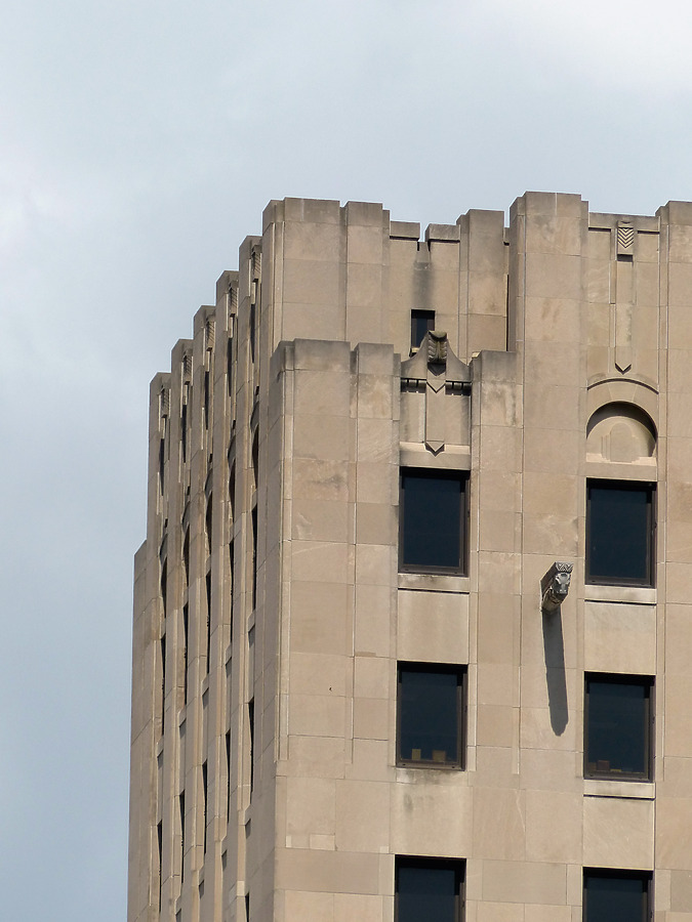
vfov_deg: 3.5
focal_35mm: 568
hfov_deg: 2.6
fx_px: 15140
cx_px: 346
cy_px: 461
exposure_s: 1/1300
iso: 100
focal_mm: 102.2
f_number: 5
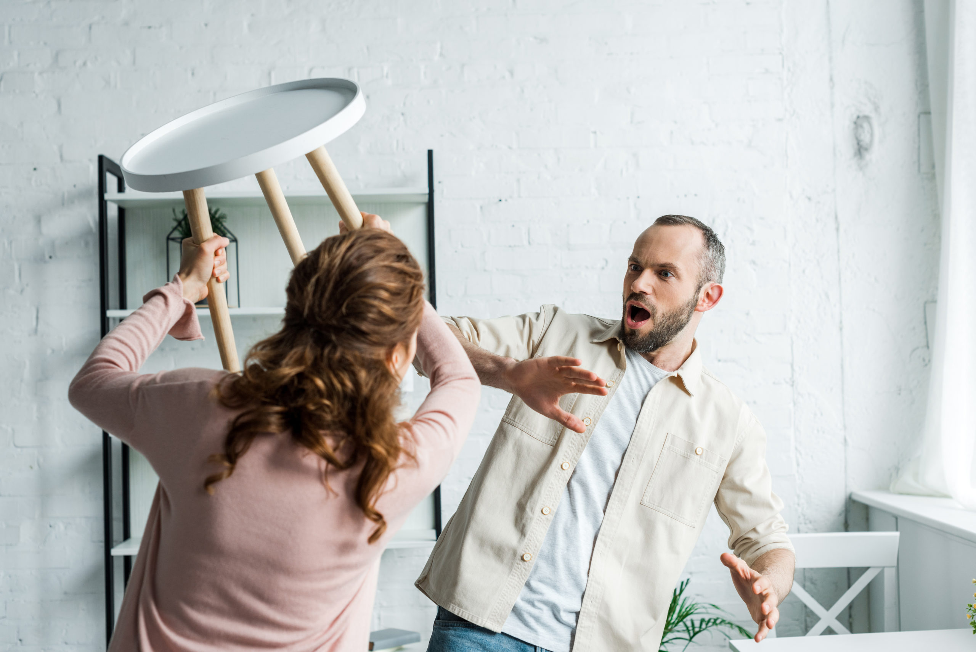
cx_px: 488
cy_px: 326
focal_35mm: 50
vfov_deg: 27.0
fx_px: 1356
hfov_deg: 39.6
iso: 250
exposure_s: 1/160
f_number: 4
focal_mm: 50
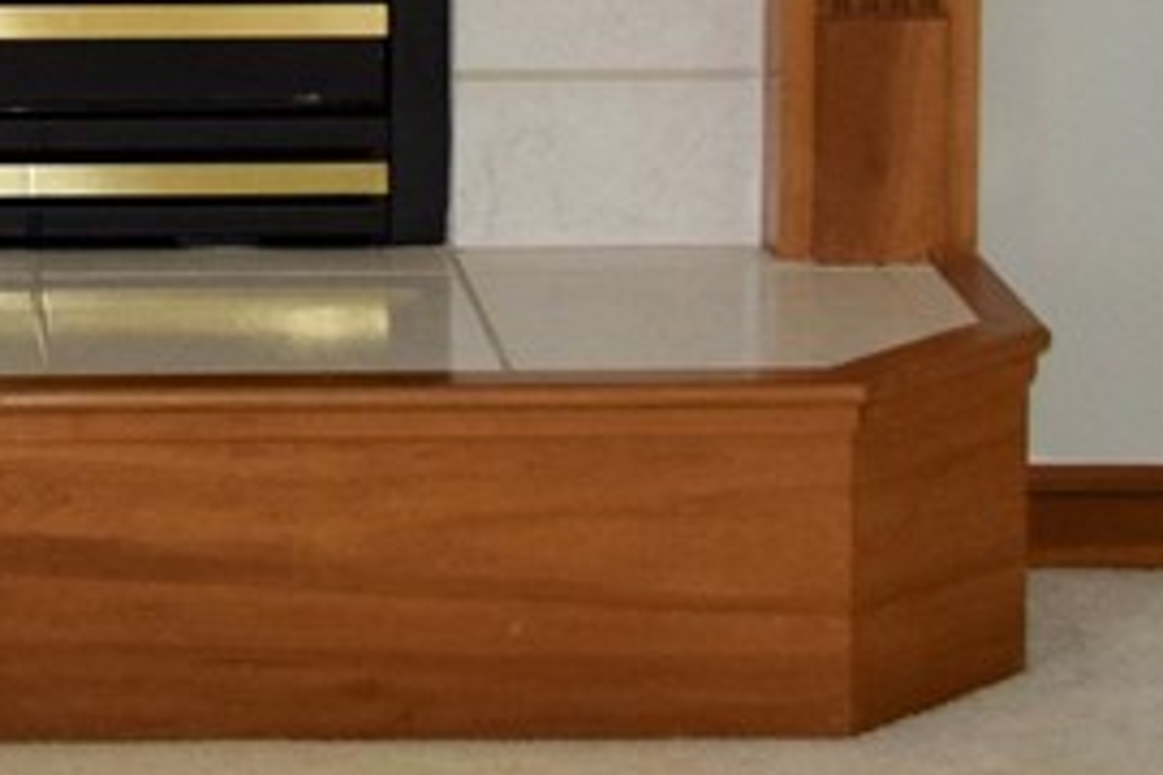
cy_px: -340
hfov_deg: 12.0
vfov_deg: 8.0
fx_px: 5459
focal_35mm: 169
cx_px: -56
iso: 1600
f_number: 4
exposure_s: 1/60
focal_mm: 28
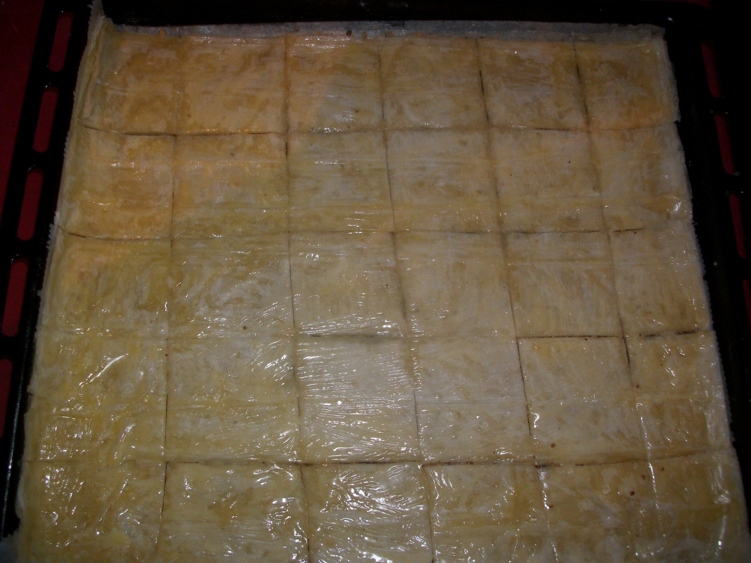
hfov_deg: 58.4
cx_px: 376
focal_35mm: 31
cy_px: 282
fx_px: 673
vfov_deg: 45.4
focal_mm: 5.7
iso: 150
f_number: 2.9
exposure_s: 1/40
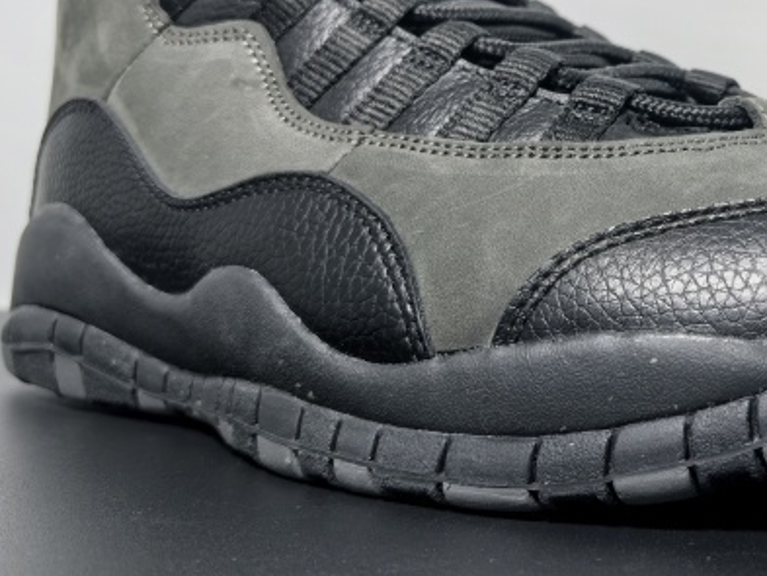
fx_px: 1219
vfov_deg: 26.3
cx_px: 726
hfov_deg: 32.7
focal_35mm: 55
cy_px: 166
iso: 50
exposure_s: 1/181
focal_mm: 6.98
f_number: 2
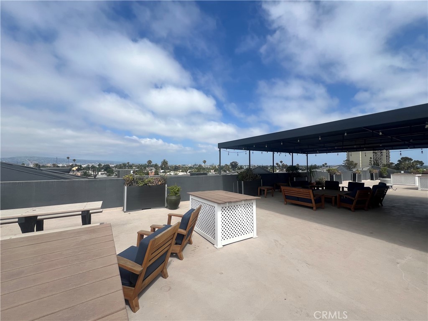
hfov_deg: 106.2
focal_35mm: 13
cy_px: 160
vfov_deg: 89.9
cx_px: 214
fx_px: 161
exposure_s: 1/2053
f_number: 1.8
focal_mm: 1.57
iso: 32
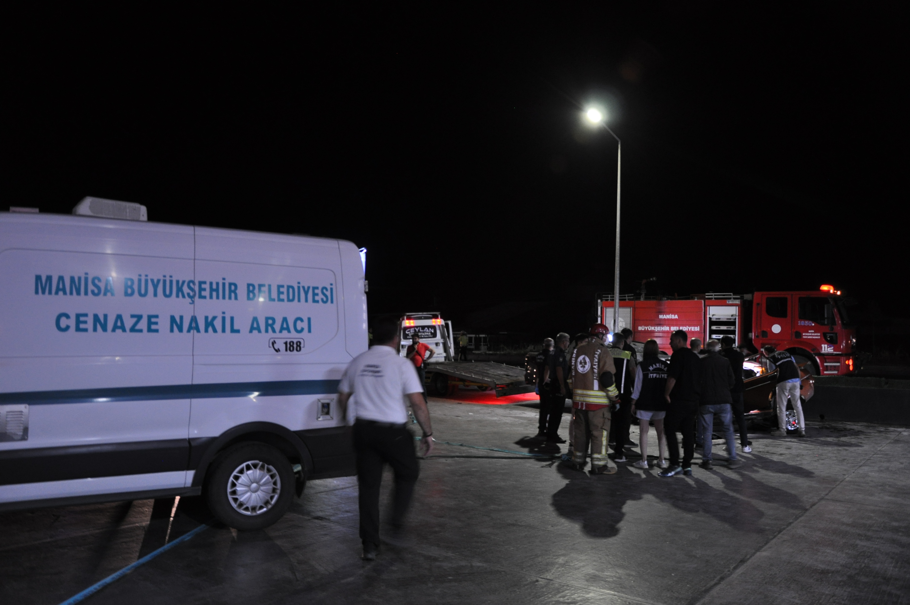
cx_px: 455
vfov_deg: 47.8
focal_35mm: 27
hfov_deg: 67.4
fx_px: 682
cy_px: 302
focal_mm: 18
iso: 800
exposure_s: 1/13
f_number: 3.5
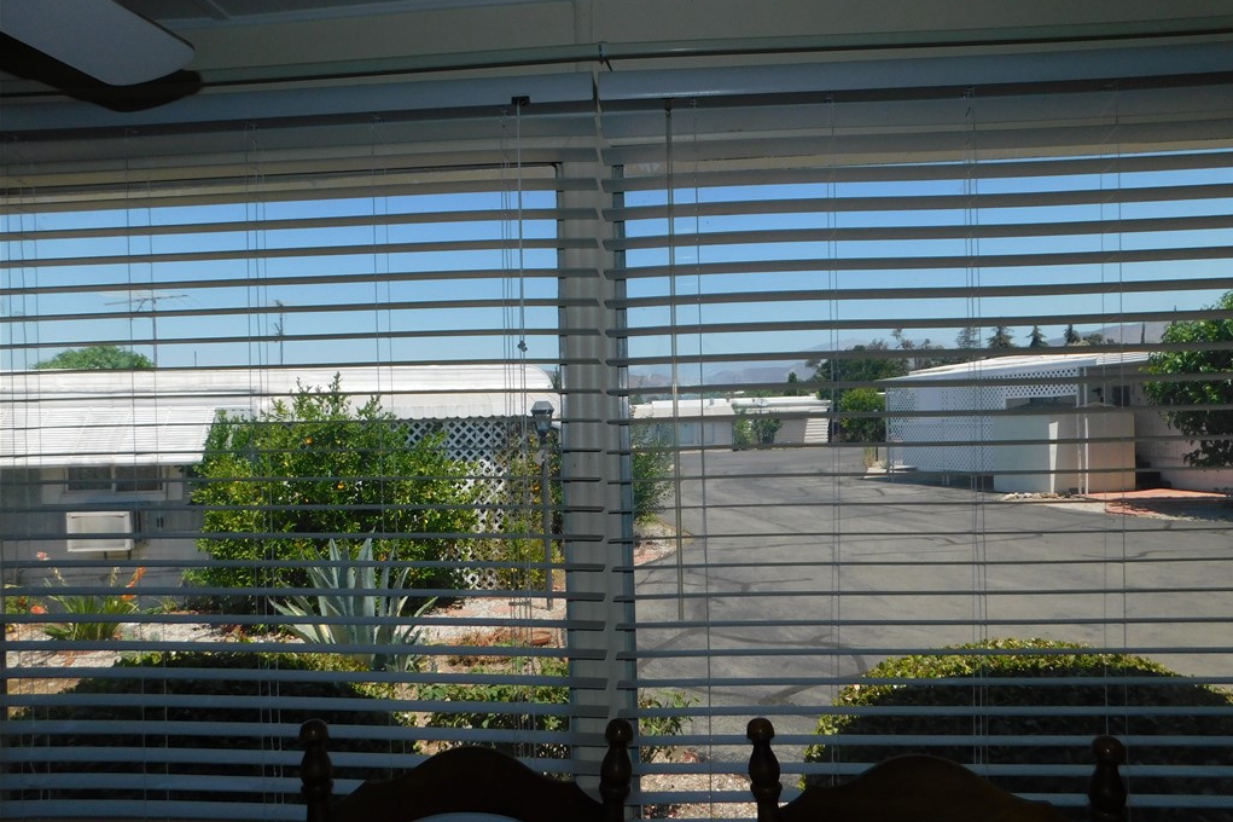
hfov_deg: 73.8
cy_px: 430
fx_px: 822
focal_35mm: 24
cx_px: 617
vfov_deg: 53.1
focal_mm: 4
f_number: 3
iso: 125
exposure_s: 1/1250
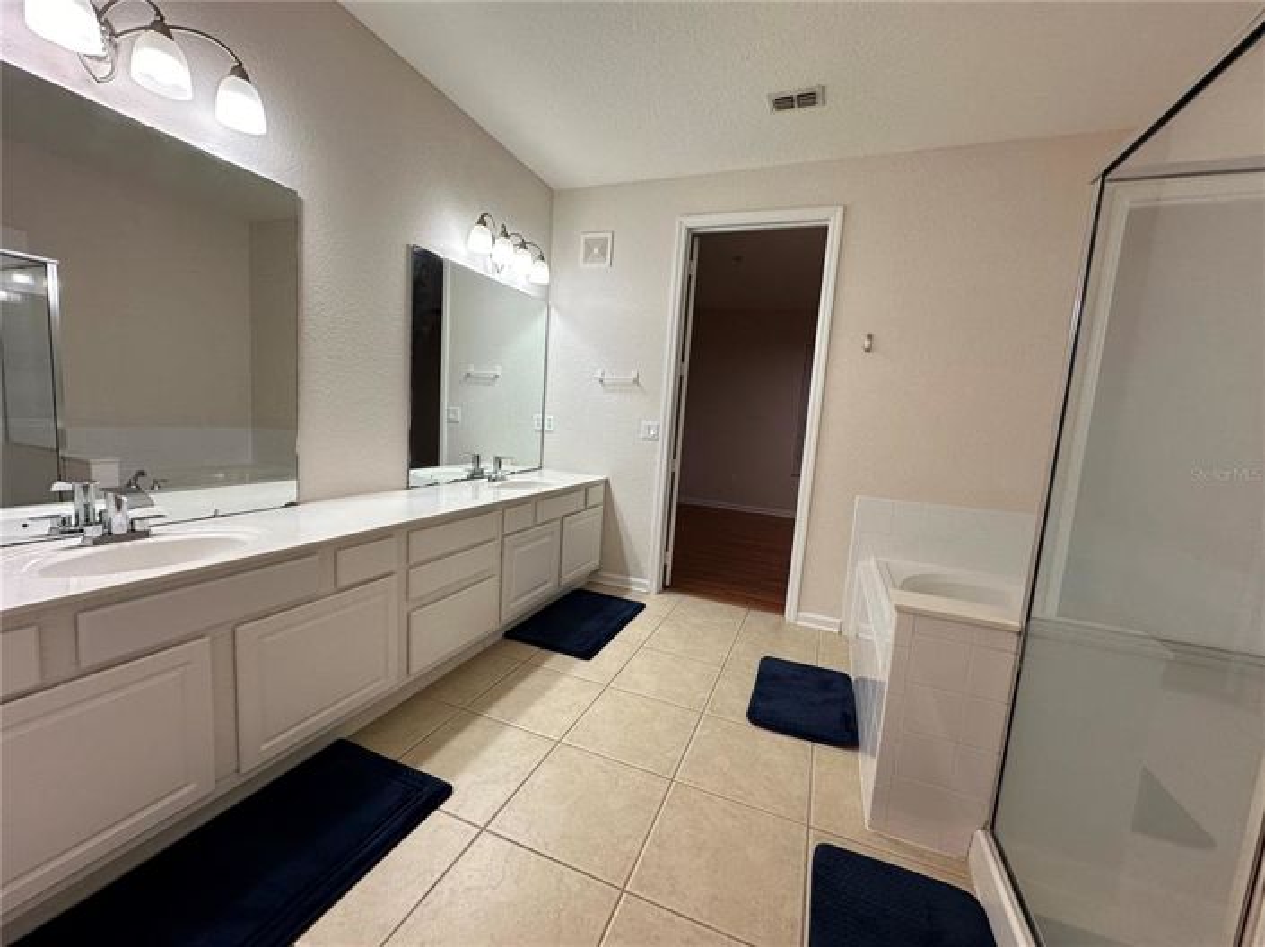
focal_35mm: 14
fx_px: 511
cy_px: 474
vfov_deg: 85.6
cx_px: 632
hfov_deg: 102.1
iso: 125
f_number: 2.2
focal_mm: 2.22
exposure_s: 1/120
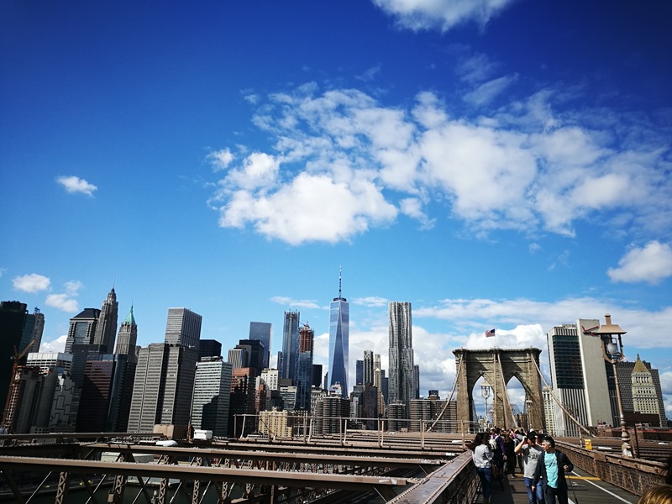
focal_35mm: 27
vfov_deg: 51.4
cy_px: 252
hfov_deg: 65.3
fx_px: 524
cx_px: 336
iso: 50
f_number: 2.2
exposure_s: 1/1057
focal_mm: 4.5
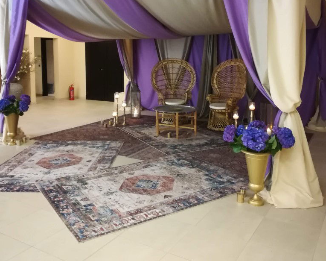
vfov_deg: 42.7
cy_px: 84
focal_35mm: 34
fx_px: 328
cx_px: 163
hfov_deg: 52.8
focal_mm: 3.83
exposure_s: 1/20
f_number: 2.2
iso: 640
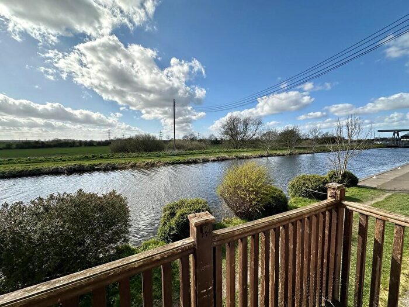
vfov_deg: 85.7
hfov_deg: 102.1
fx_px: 165
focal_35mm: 14
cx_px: 204
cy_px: 154
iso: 50
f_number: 2.2
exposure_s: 1/2174
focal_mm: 2.22
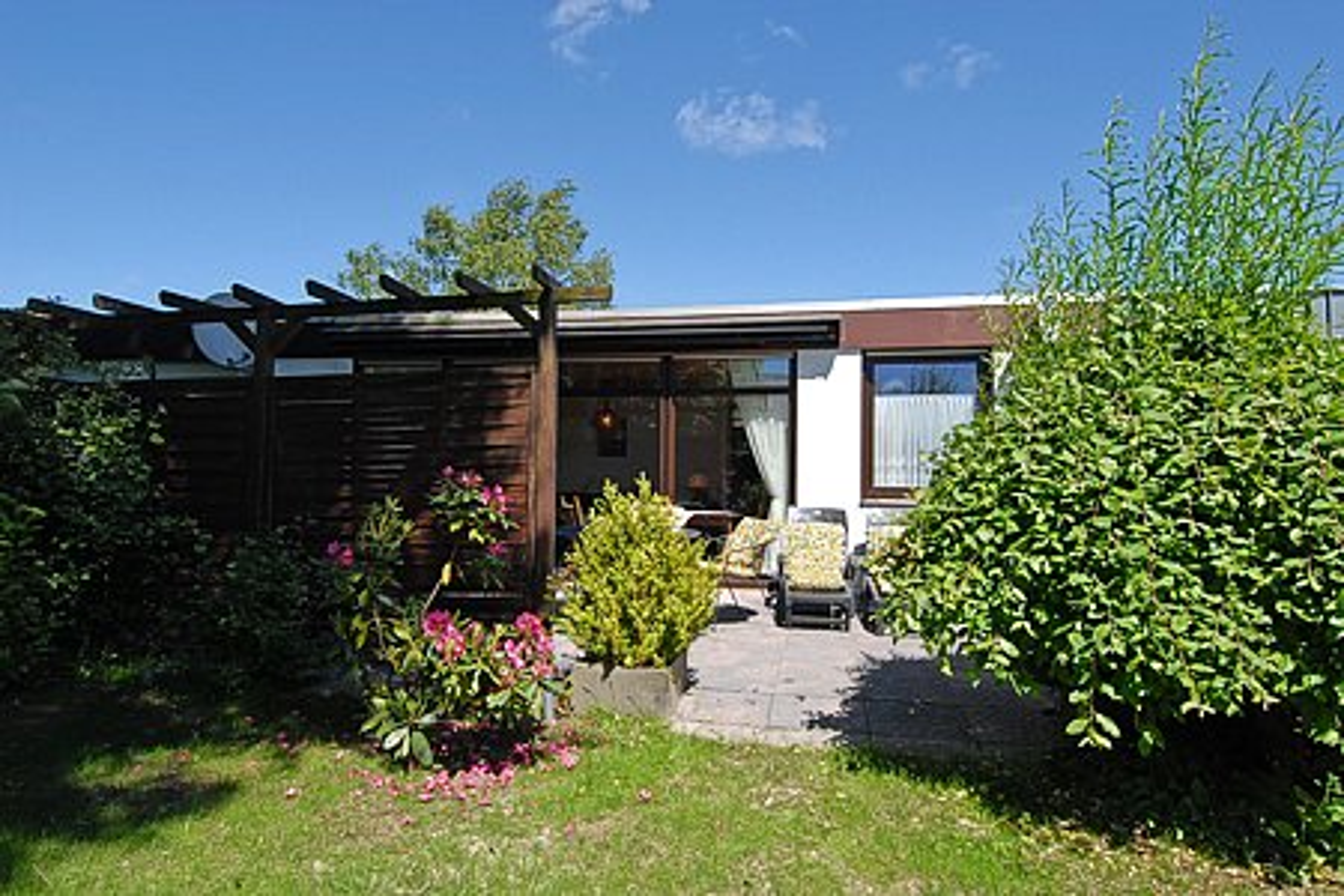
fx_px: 784
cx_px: 672
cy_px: 448
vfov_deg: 59.5
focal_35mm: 21
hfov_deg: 81.2
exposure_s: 1/350
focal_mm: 14
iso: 400
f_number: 10
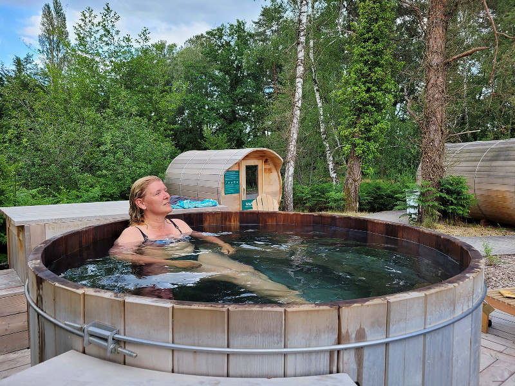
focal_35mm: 26
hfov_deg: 67.3
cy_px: 193
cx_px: 258
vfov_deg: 53.1
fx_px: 387
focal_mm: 5.4
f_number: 1.8
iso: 40
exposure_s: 1/566
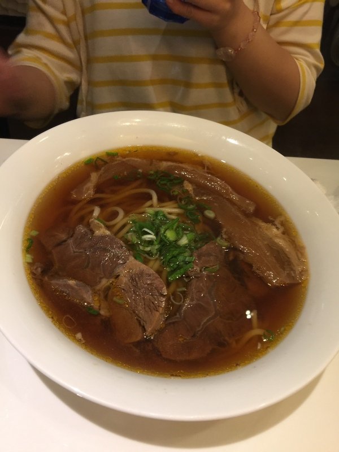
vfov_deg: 61.7
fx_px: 379
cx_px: 170
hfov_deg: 48.2
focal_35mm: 29
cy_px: 226
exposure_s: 1/15
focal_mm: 4.15
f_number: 2.2
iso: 80
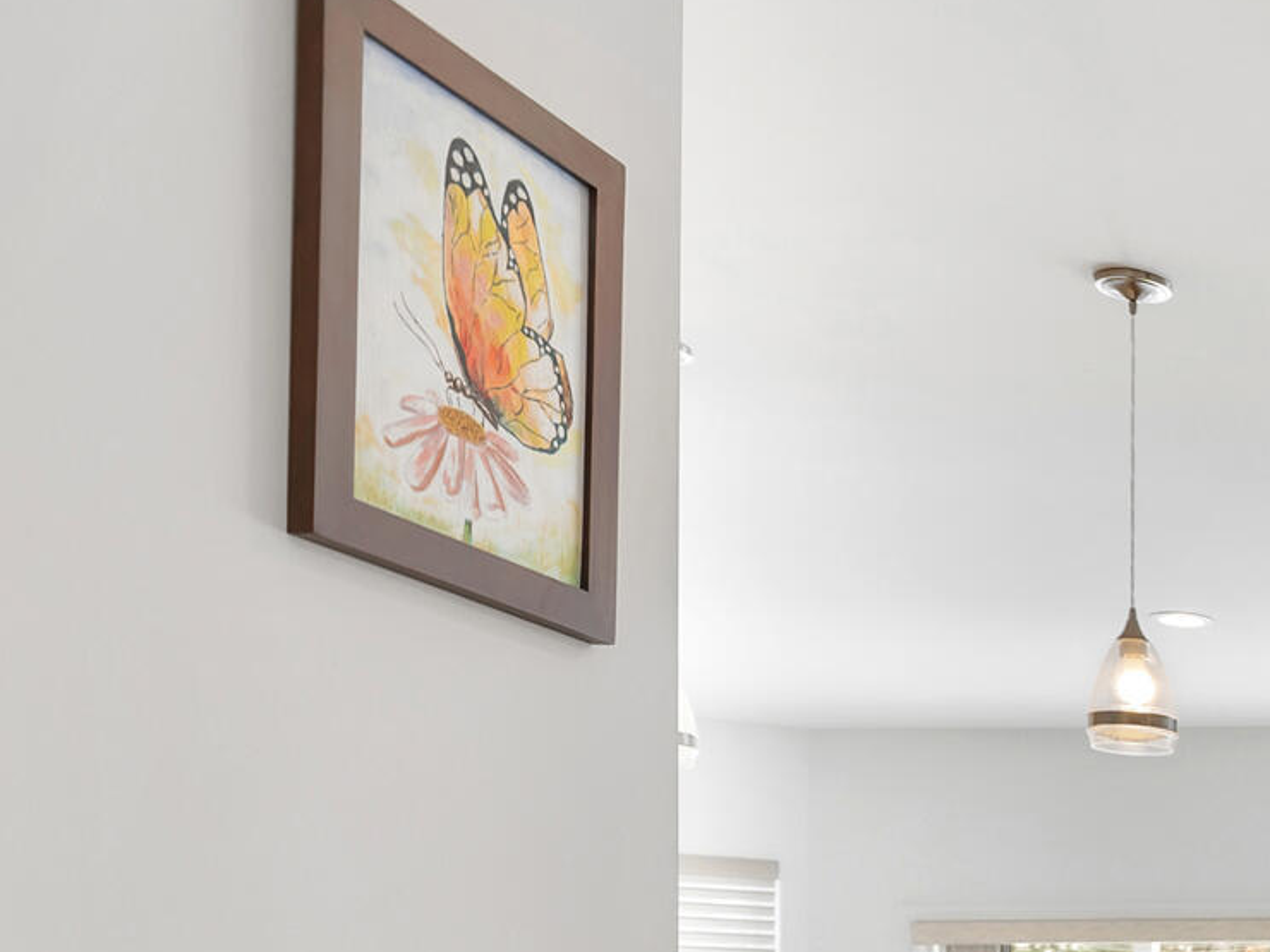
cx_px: 2075
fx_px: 1908
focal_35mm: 52
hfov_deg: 24.5
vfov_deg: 25.0
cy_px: 1172
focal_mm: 16
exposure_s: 1/60
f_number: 4.5
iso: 250
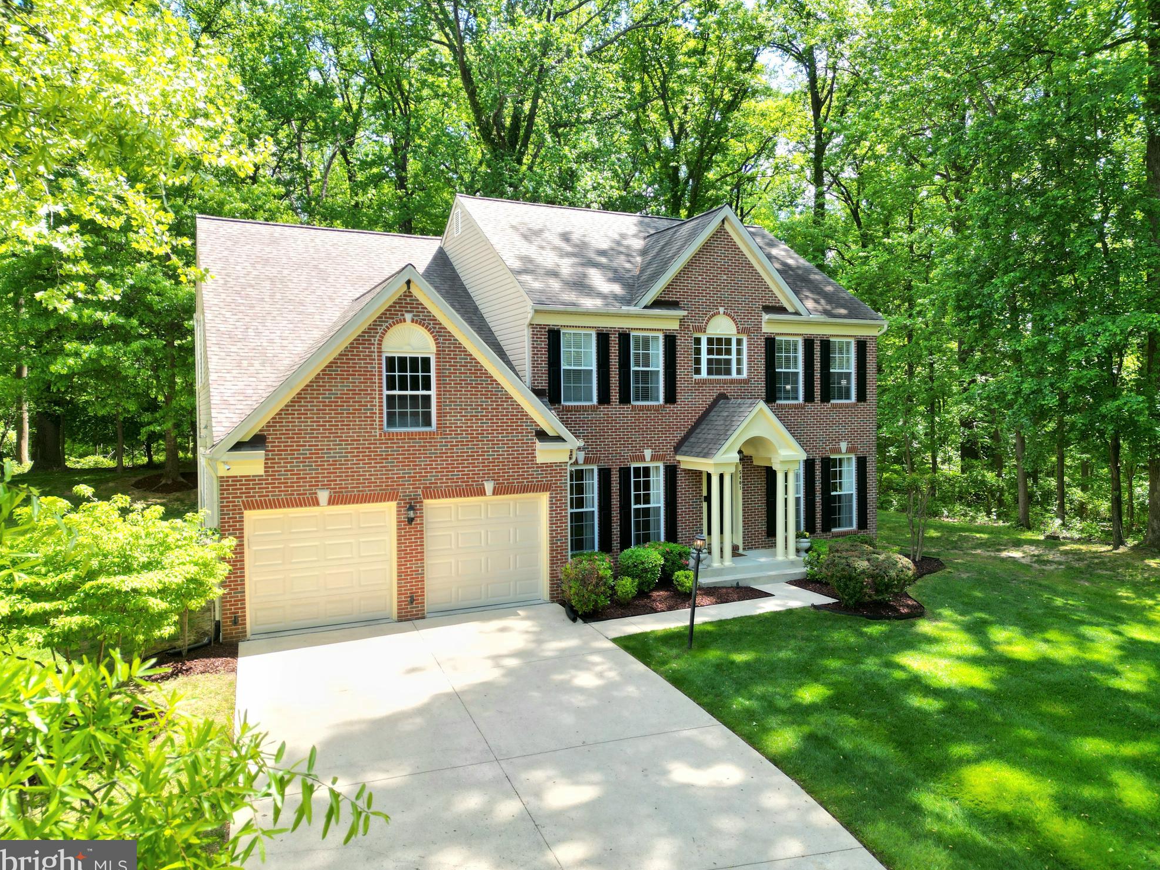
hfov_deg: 69.4
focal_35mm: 25
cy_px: 435
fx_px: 838
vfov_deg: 54.9
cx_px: 594
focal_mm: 6.72
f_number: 1.7
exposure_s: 1/833
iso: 100
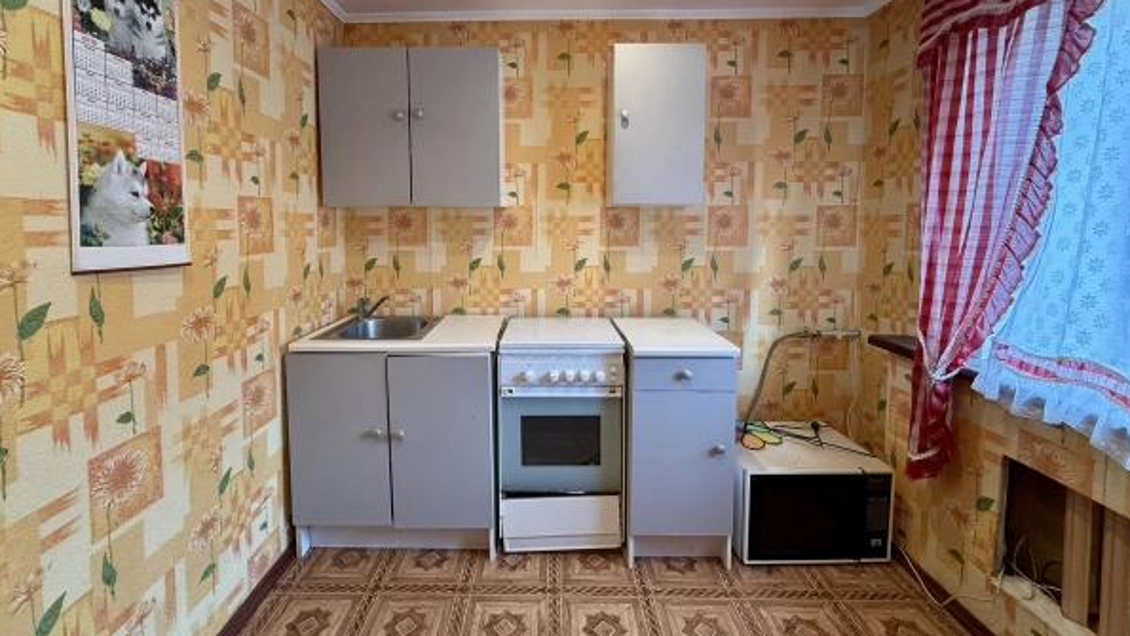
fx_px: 480
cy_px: 256
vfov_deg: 66.5
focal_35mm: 16
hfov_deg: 99.3
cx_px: 545
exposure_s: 1/100
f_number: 2.2
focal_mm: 2.22
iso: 320
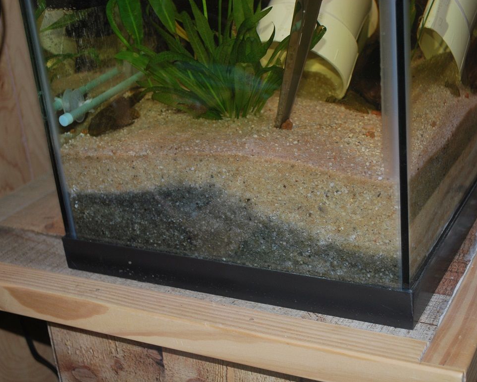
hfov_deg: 32.5
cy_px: 190
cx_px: 264
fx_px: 819
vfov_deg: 26.2
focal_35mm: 58
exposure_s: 1/60
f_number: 5
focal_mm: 34
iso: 200
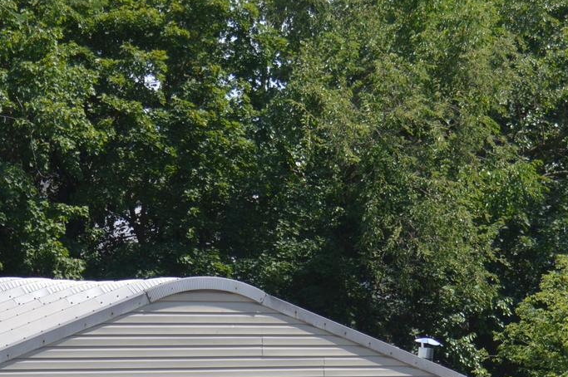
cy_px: 482
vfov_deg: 10.0
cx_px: 279
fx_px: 2128
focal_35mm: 135
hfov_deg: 15.2
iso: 100
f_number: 4.5
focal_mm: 30
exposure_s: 1/400
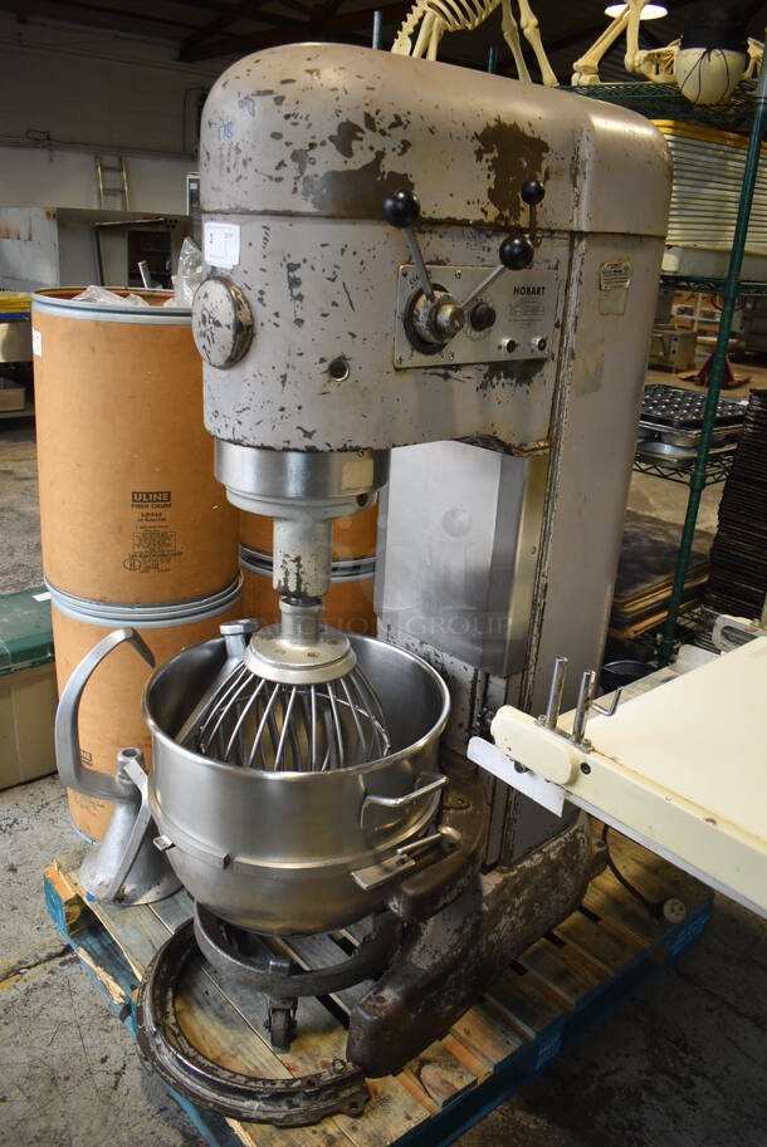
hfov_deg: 48.0
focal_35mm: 27
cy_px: 574
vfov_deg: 67.3
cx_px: 384
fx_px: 862
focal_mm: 18
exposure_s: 1/125
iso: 1000
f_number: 3.5
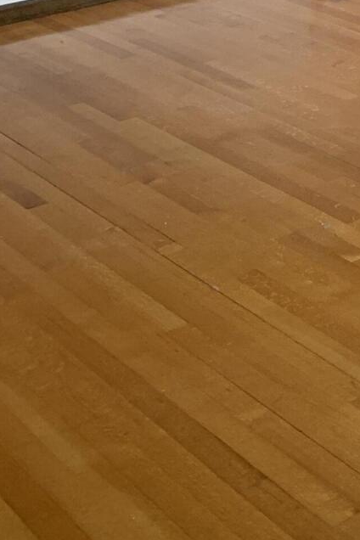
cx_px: 608
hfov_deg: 14.5
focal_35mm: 85
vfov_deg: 21.8
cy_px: -145
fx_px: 1275
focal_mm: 4.25
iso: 100
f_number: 1.8
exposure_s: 1/74
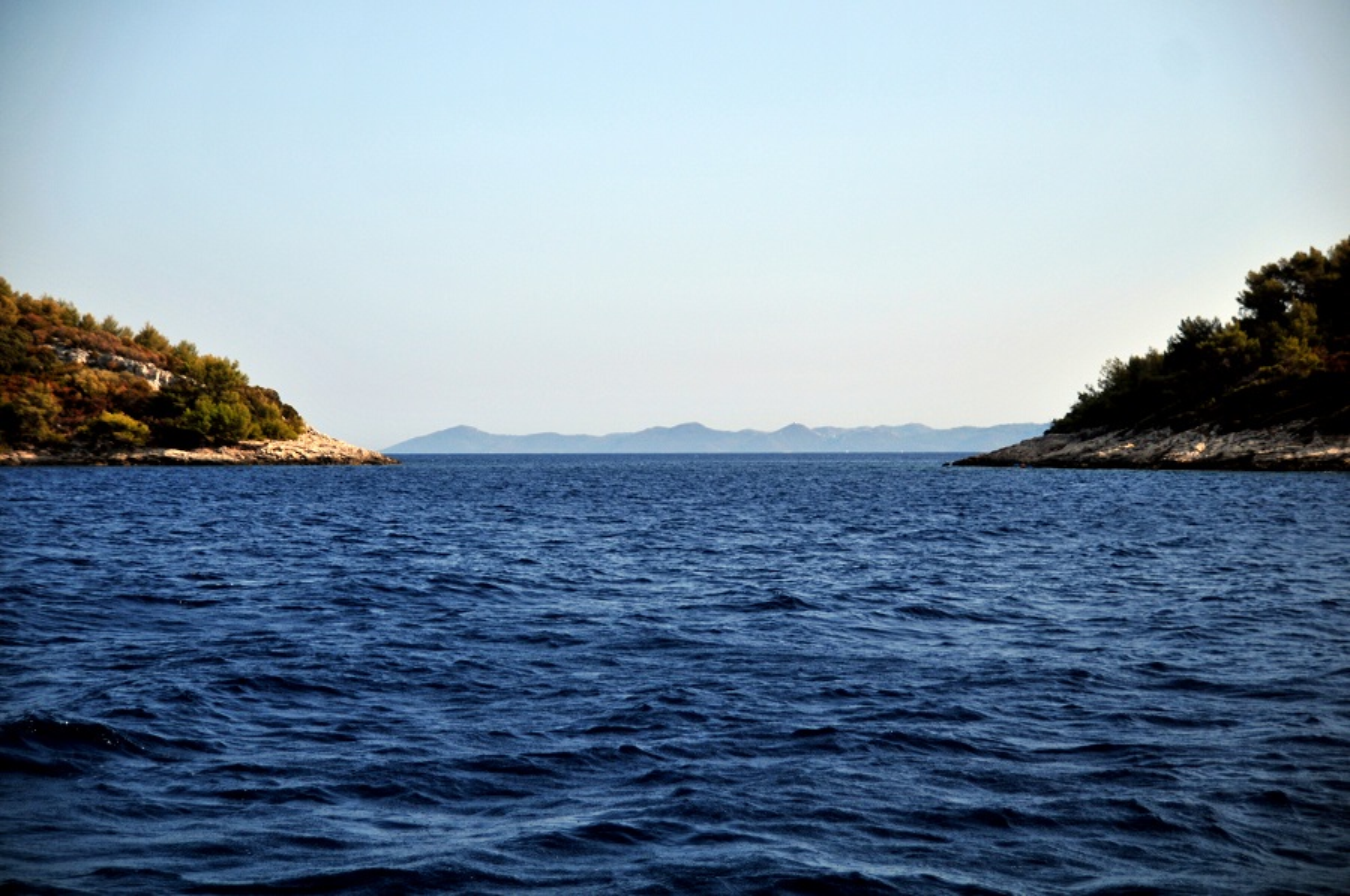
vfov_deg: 18.1
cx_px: 675
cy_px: 448
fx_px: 2808
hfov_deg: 27.0
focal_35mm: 75
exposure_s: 1/6400
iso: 200
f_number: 3.5
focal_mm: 50
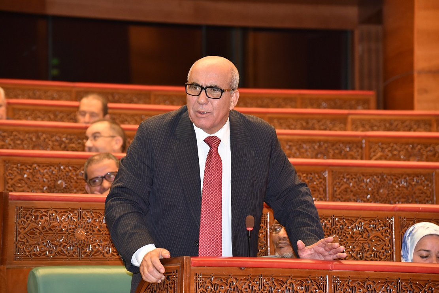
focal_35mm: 140
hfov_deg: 14.7
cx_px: 220
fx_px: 1707
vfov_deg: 9.8
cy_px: 146
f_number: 7.1
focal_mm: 140
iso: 3200
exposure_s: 1/60
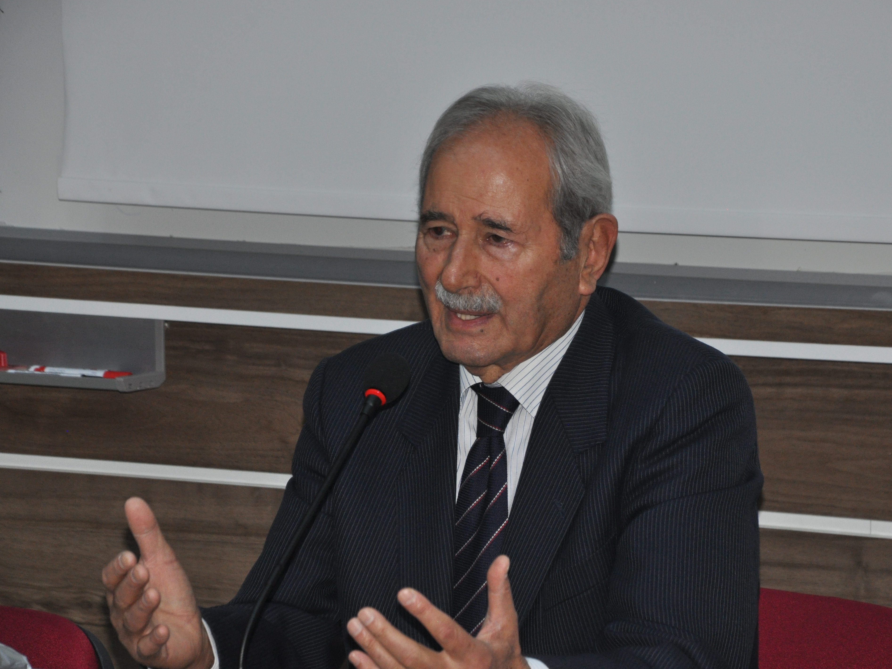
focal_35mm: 172
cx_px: 479
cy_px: 333
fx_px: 4421
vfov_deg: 8.7
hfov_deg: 11.5
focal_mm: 105
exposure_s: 1/60
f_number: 5.6
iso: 800
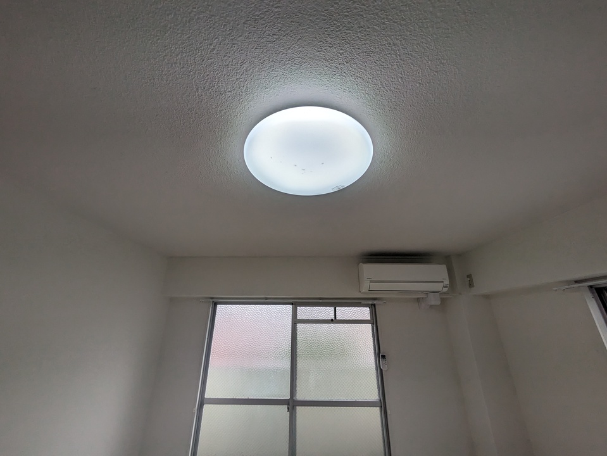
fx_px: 246
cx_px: 304
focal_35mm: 14
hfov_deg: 102.0
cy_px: 228
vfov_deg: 85.7
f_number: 2.2
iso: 63
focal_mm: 1.83
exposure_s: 1/598
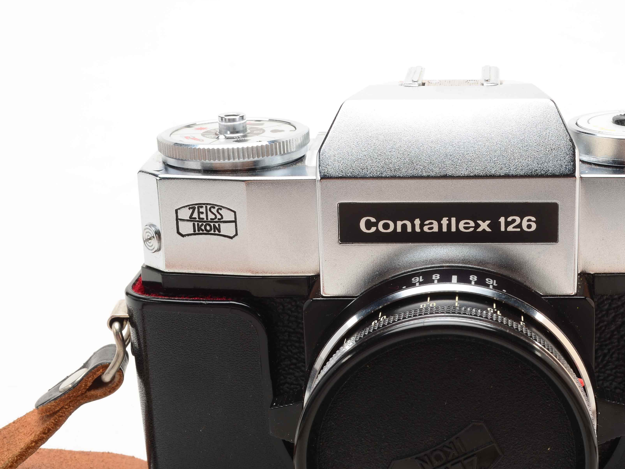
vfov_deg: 17.5
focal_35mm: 84
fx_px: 1517
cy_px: 314
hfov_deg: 23.1
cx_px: 452
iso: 100
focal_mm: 38
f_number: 20
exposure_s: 1/160
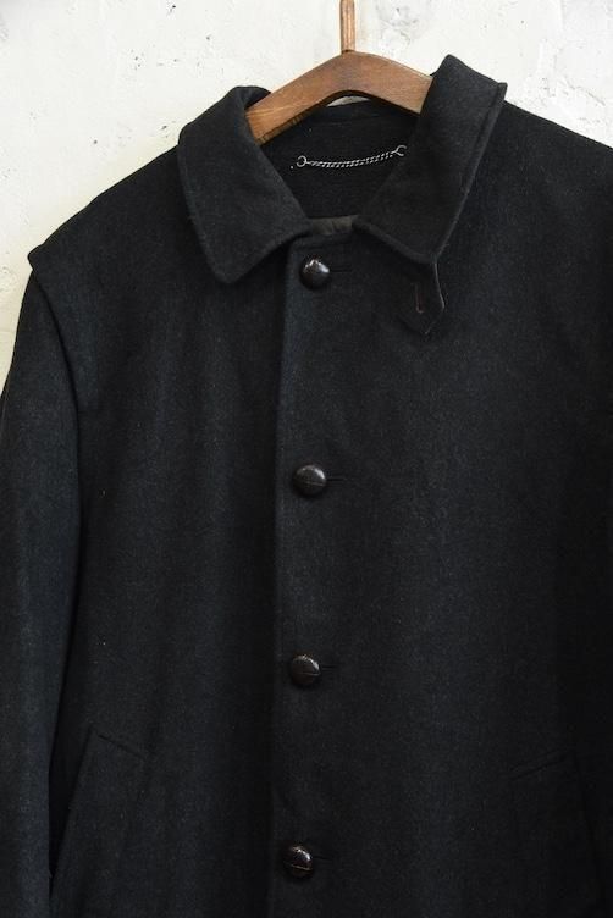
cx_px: 306
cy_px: 459
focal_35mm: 48
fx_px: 1225
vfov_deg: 41.1
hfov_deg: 28.1
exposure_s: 1/80
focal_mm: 48
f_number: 6.3
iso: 3200
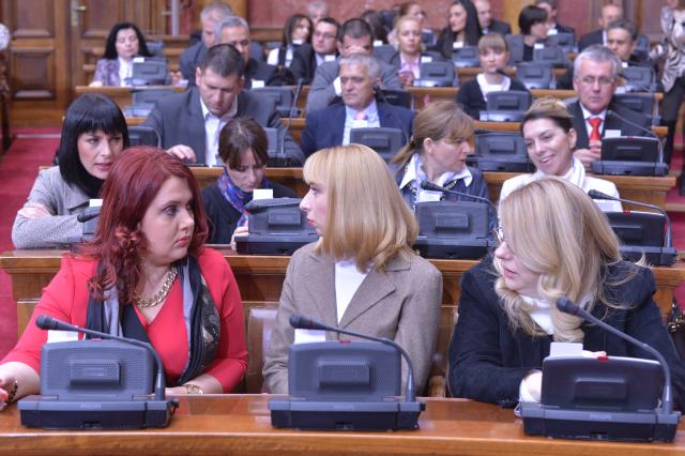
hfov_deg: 39.6
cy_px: 228
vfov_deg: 27.0
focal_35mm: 50
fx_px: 951
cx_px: 342
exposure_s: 1/80
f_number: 4.5
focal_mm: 50
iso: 800
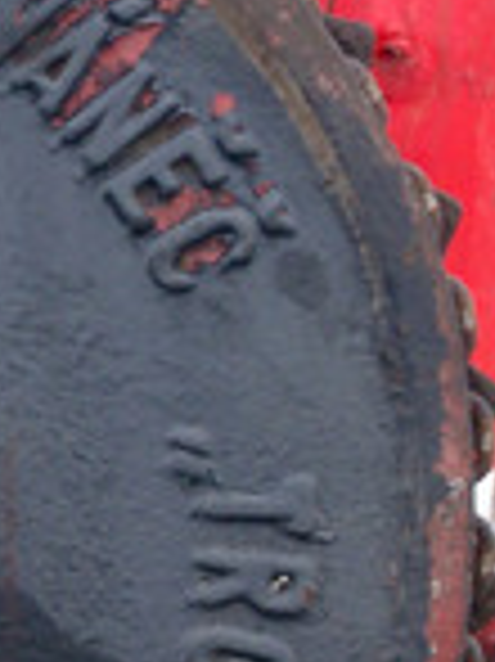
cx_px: -376
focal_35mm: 418
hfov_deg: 3.5
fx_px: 7981
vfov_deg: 4.7
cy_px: 266
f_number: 4.8
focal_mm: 22.8
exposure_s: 1/100
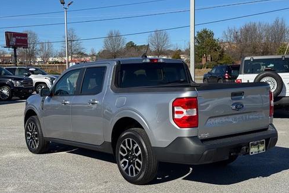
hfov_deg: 38.9
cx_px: 145
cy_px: 106
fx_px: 410
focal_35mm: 51
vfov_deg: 26.5
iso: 64
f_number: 1.78
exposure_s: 1/4608
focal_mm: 6.76
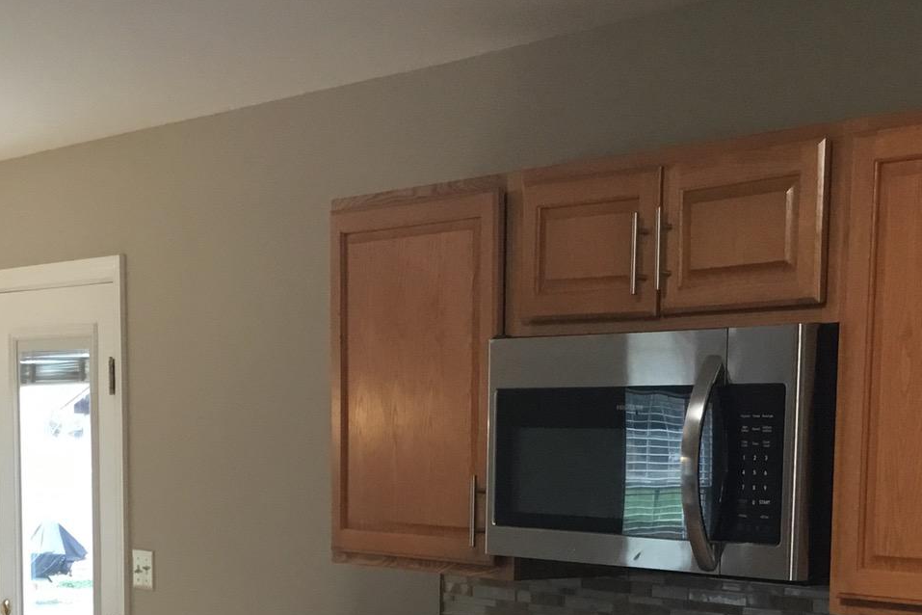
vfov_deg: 19.1
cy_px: 642
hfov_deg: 29.2
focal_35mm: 69
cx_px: 537
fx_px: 1767
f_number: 2.4
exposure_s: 1/30
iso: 80
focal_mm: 3.3
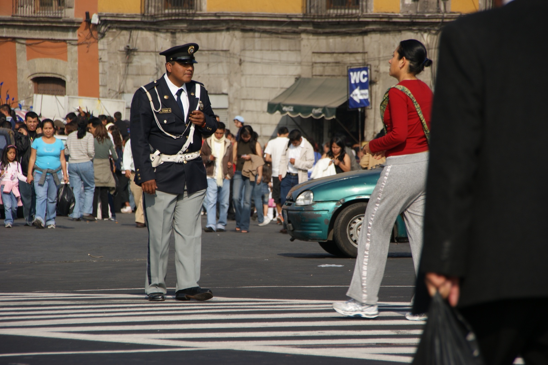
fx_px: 3650
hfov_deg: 8.6
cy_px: 182
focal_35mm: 240
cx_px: 274
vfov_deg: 5.7
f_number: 8
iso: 100
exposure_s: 1/320
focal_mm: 160
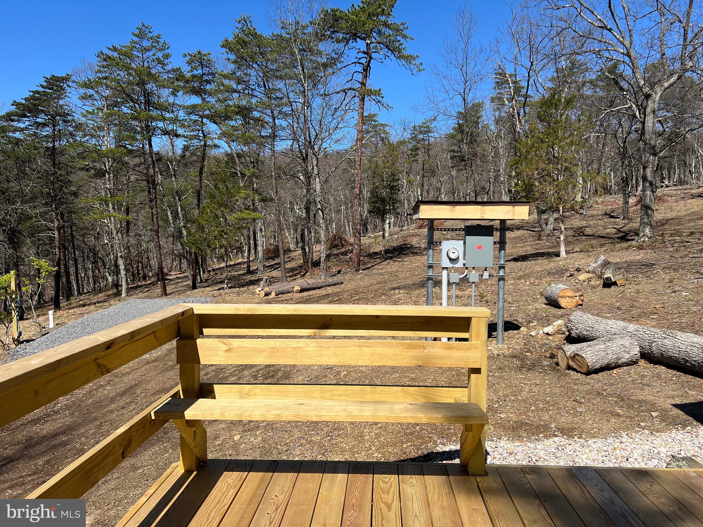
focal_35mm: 26
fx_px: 528
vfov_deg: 53.1
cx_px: 352
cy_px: 264
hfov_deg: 67.3
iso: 50
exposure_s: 1/3968
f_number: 1.5
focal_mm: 5.7
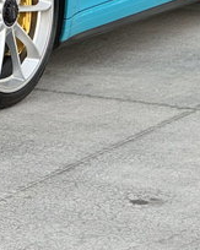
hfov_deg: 5.4
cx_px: -93
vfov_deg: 6.8
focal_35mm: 283
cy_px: -83
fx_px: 2095
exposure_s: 1/60
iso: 320
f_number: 2.8
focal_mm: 9
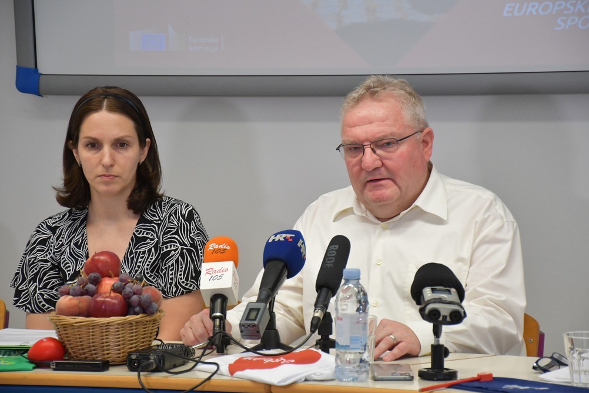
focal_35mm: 138
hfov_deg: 14.9
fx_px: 2258
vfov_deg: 9.9
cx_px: 299
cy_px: 199
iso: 2800
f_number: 5.3
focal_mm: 90
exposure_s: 1/250
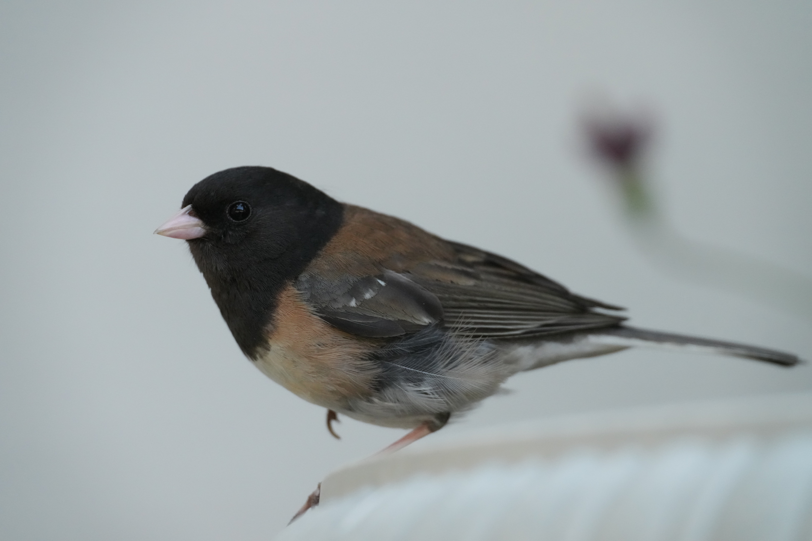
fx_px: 13532
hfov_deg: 3.4
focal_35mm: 600
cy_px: 270
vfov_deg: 2.3
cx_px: 406
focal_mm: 600
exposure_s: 1/1000
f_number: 5.6
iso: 6400
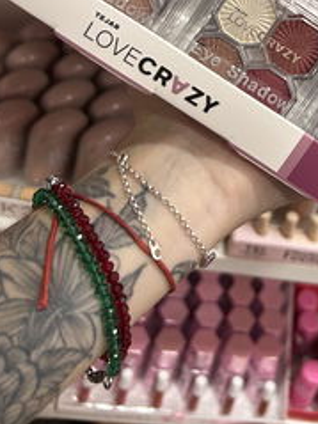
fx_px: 711
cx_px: 318
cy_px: -10
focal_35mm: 58
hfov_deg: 24.1
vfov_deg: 30.6
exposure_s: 1/50
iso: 100
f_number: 1.5
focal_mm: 5.7
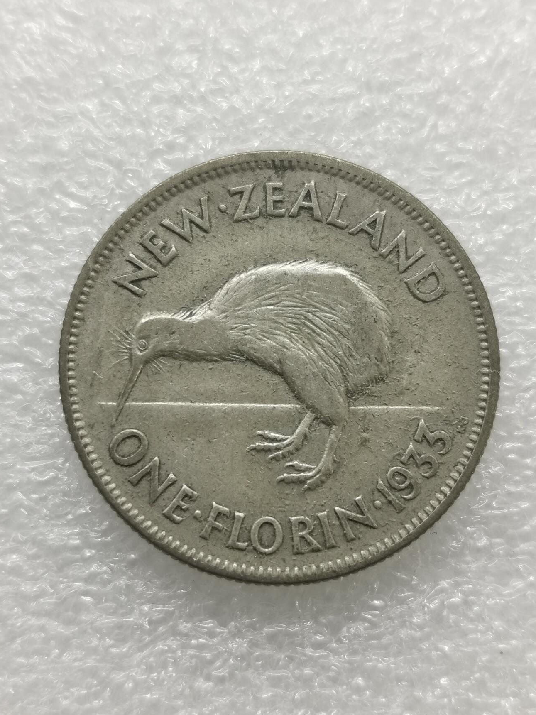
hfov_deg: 21.3
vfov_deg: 28.2
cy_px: 349
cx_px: 276
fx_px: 1425
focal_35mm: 69
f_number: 1.6
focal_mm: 5.56
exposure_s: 1/100
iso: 80
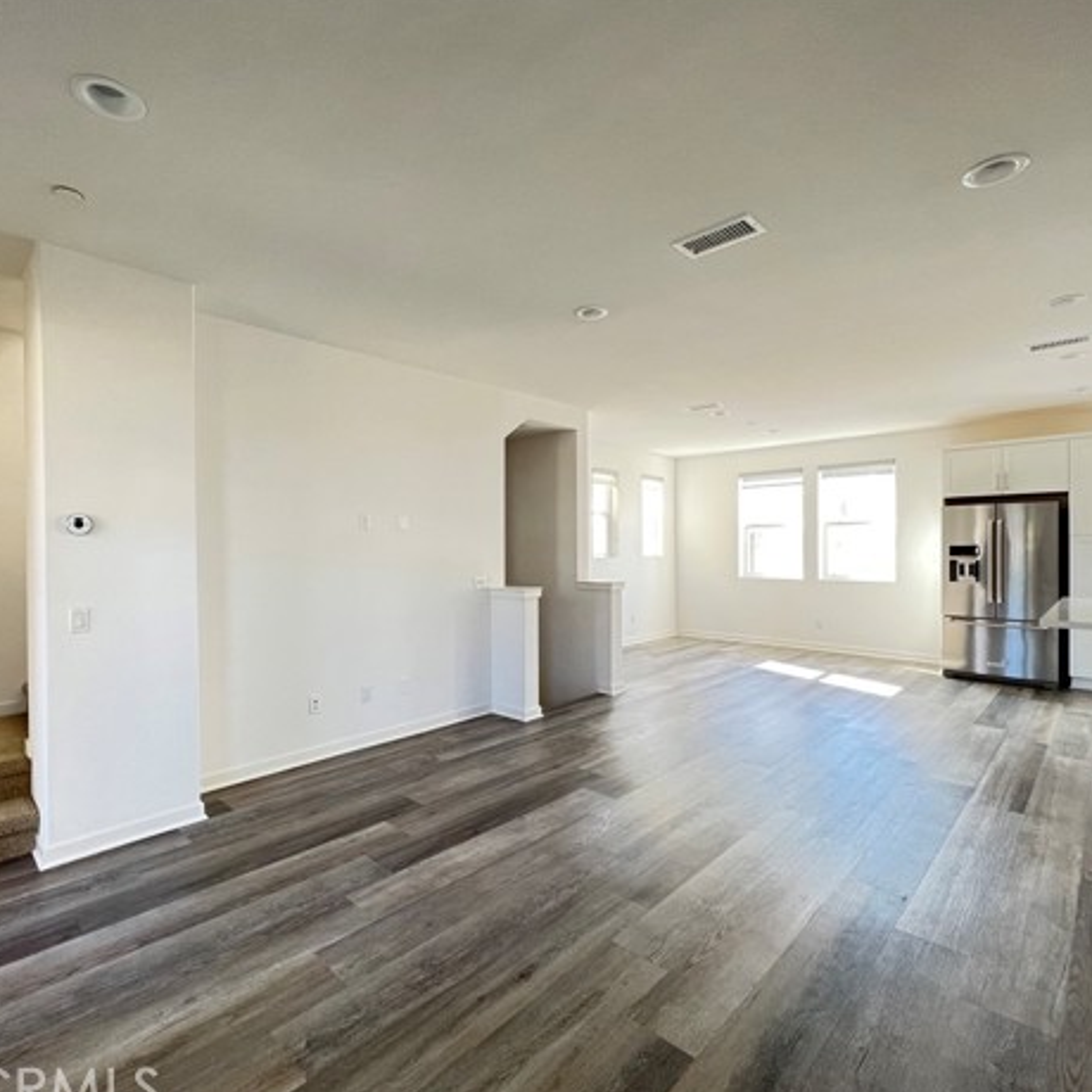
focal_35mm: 16
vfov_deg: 87.4
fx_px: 571
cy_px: 553
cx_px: 515
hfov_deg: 87.3
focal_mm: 1.57
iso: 250
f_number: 1.8
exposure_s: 1/76
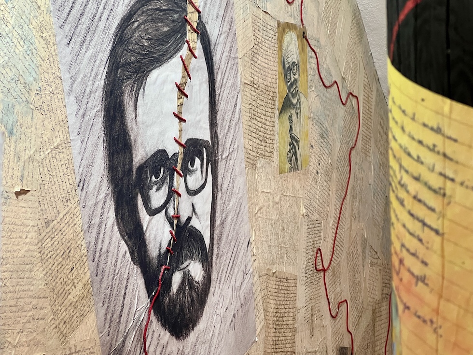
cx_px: 236
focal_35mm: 77
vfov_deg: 19.1
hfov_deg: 25.3
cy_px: 178
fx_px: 1052
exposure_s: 1/50
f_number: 2.8
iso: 160
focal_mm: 9
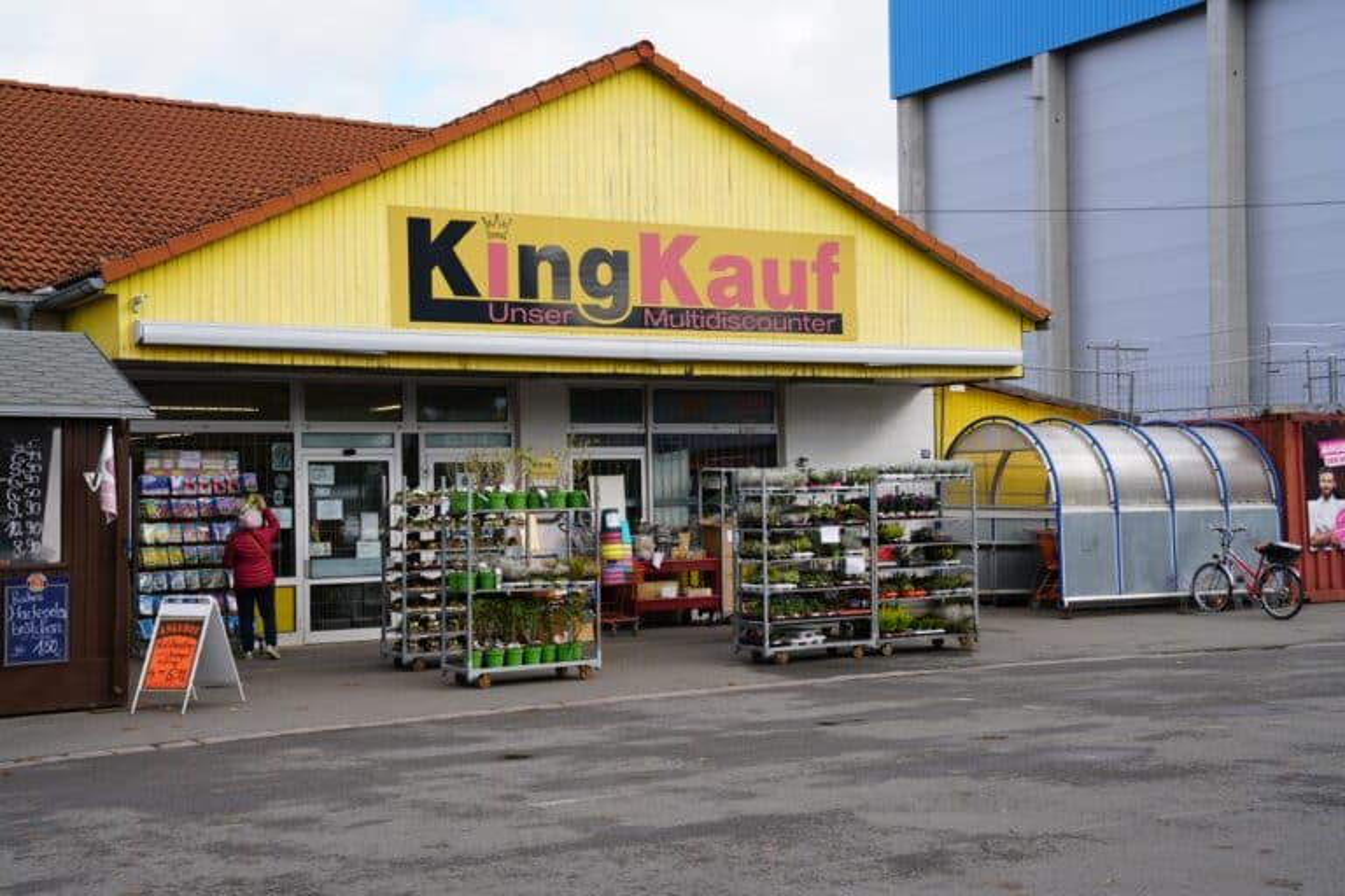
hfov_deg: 38.9
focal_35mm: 51
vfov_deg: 26.5
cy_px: 448
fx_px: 1905
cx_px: 672
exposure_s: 1/200
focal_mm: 51
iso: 100
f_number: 5.6
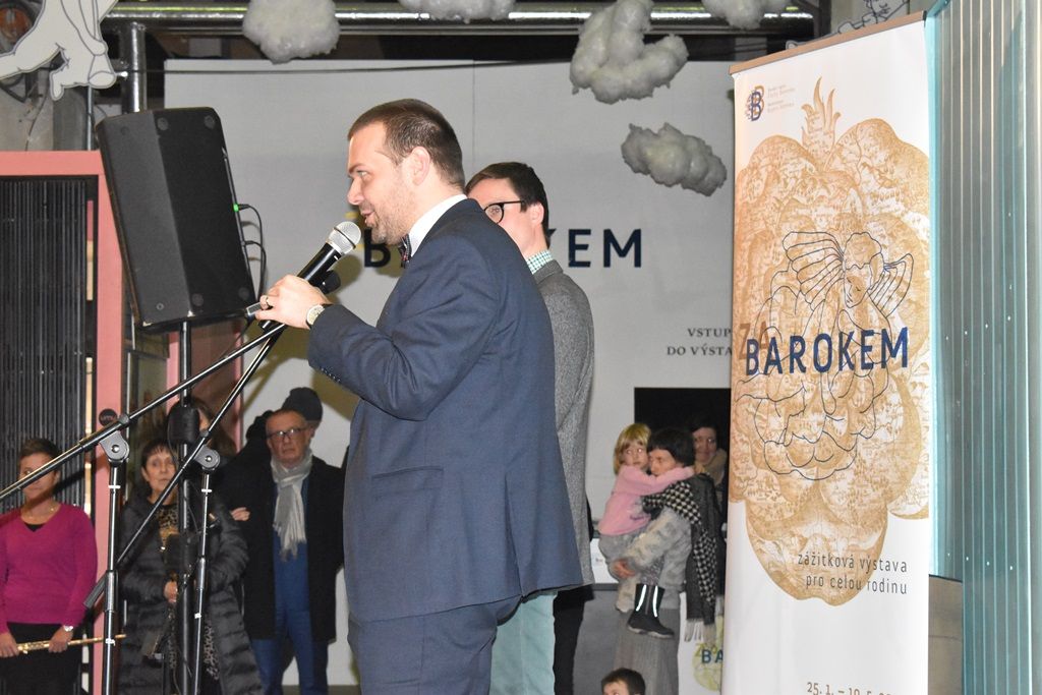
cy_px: 348
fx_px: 2388
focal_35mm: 82
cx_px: 521
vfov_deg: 16.6
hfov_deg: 24.6
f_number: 8
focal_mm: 55
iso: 6400
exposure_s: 1/100
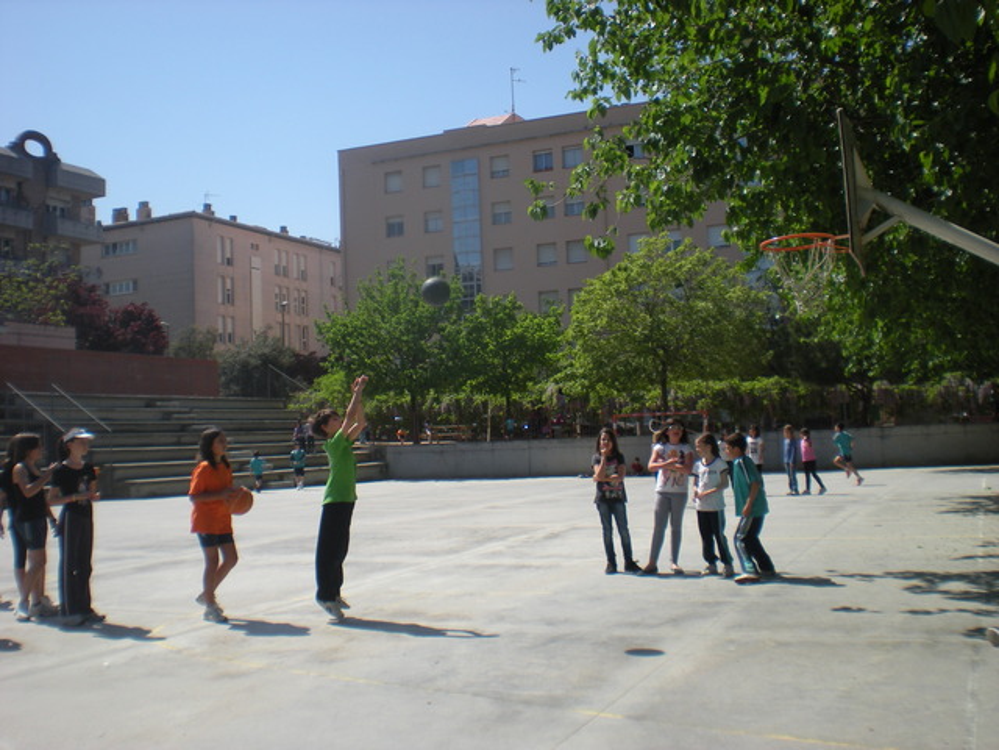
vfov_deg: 37.7
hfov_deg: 49.0
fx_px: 1097
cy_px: 375
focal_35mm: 38
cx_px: 500
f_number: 4.6
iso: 64
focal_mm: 6.3
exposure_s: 1/514
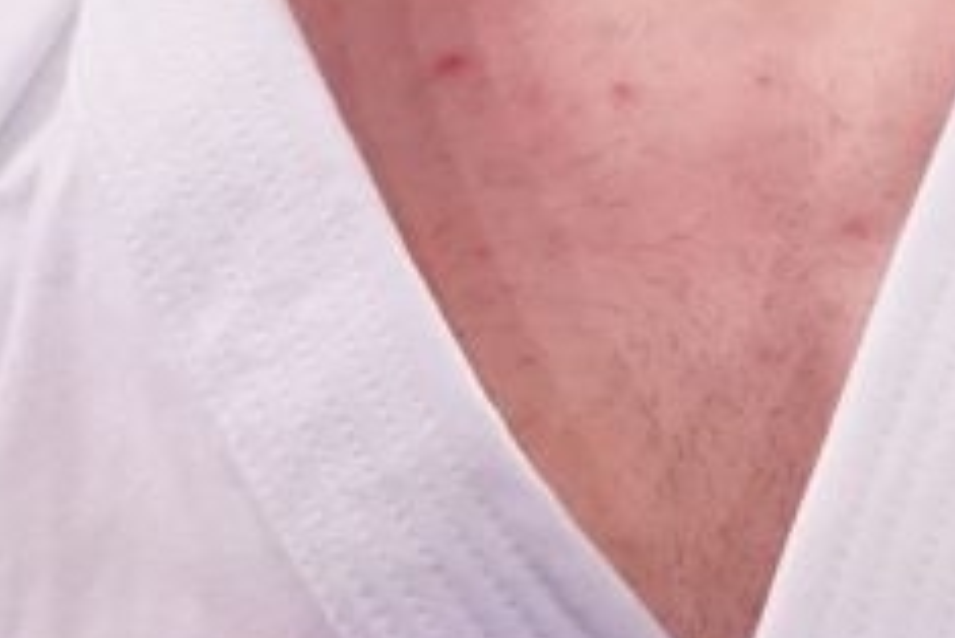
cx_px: 630
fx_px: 66358
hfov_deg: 0.8
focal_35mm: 2500
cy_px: 12
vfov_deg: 0.6
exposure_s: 1/500
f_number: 5.6
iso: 6400
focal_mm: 327
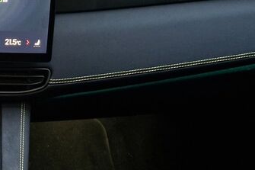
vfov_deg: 22.2
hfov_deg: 28.5
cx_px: -53
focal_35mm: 61
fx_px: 432
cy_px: 110
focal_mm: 5.54
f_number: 1.8
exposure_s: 1/30
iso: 1000
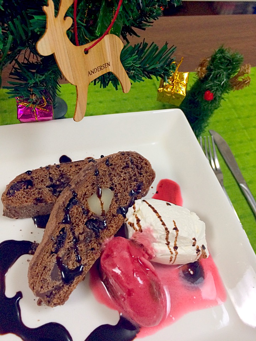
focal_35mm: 29
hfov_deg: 48.2
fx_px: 286
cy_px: 170
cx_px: 128
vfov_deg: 61.7
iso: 80
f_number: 2.2
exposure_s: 1/33
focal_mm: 4.15
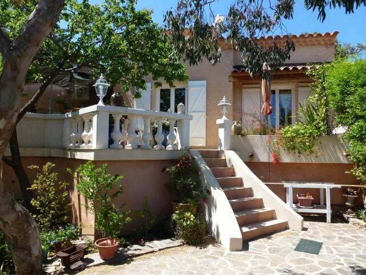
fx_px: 254
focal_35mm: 24
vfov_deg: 56.8
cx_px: 183
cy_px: 138
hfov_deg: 71.6
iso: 100
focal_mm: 4.3
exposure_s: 1/500
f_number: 4
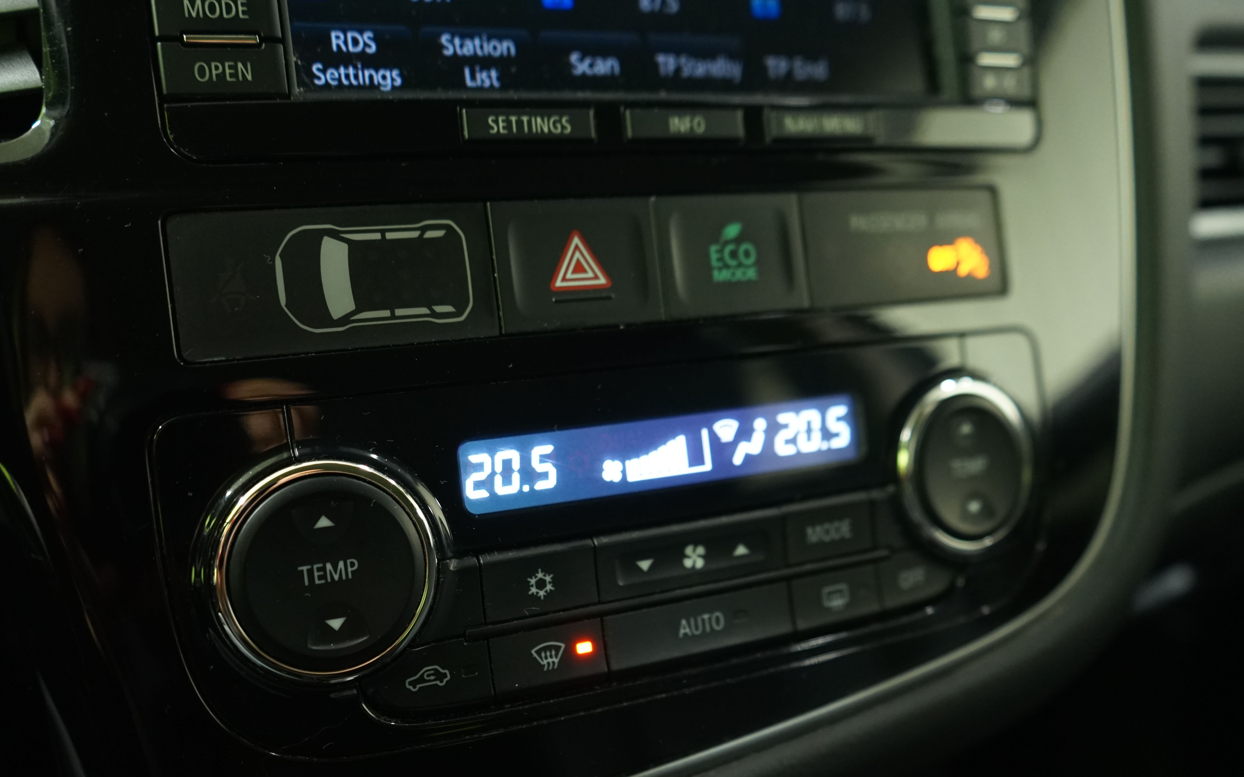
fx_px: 1085
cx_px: 576
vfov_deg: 39.3
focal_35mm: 32
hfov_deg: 59.6
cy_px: 444
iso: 1600
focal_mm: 28
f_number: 3.5
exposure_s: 1/25
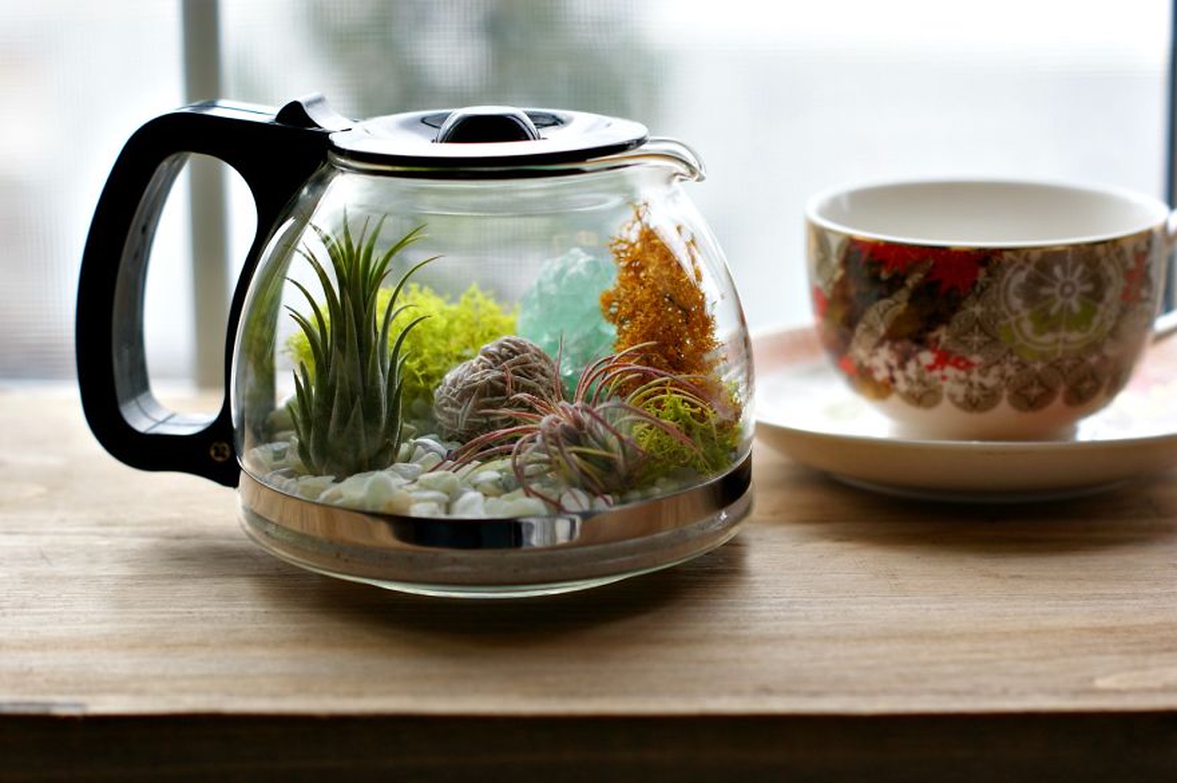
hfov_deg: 27.0
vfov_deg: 18.1
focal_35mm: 75
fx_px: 2450
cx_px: 588
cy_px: 392
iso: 100
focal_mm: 50
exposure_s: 1/100
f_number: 2.8
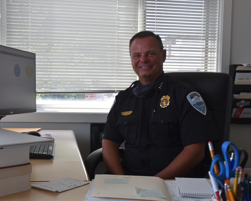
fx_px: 368
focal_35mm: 50
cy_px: 101
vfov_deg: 30.5
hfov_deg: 37.6
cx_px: 115
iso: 400
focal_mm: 29
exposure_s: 1/125
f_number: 5.6
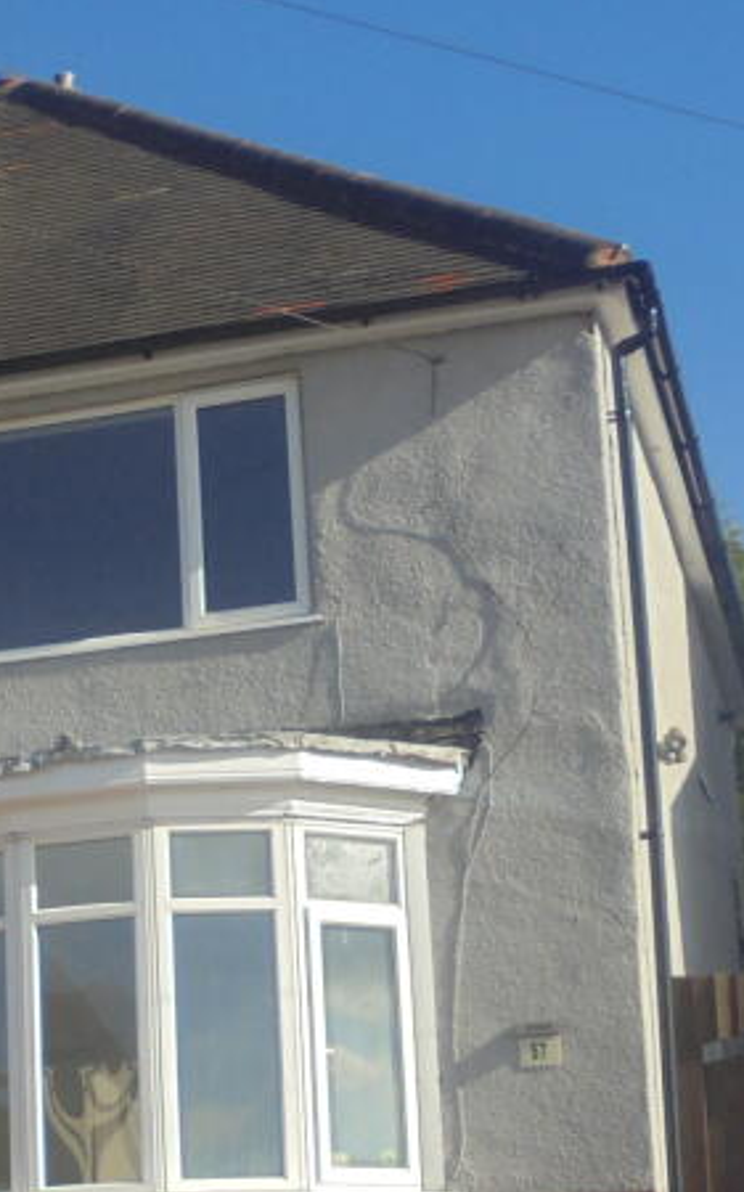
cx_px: -56
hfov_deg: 15.5
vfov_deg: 24.8
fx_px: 2662
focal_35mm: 82
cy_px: 943
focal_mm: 6.1
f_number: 4
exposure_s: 1/640
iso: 100
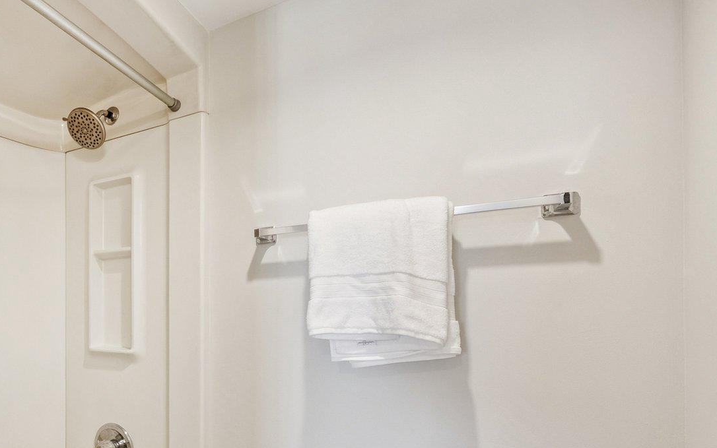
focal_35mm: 25
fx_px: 489
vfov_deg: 48.1
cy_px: 314
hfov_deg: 61.9
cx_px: 82
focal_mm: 13
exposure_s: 1/20
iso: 640
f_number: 7.1
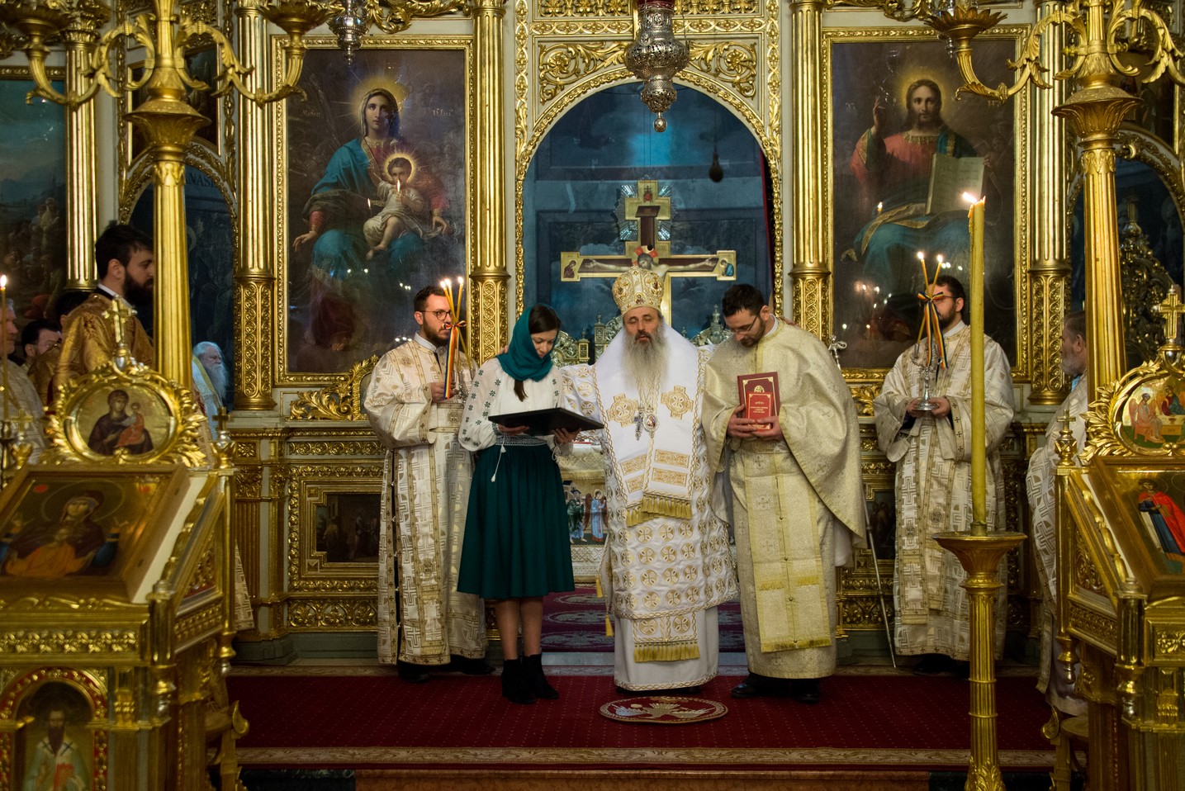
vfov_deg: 33.4
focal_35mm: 40
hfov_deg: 48.4
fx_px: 1317
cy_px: 396
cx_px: 592
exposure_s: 1/50
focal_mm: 40
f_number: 4
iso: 2000
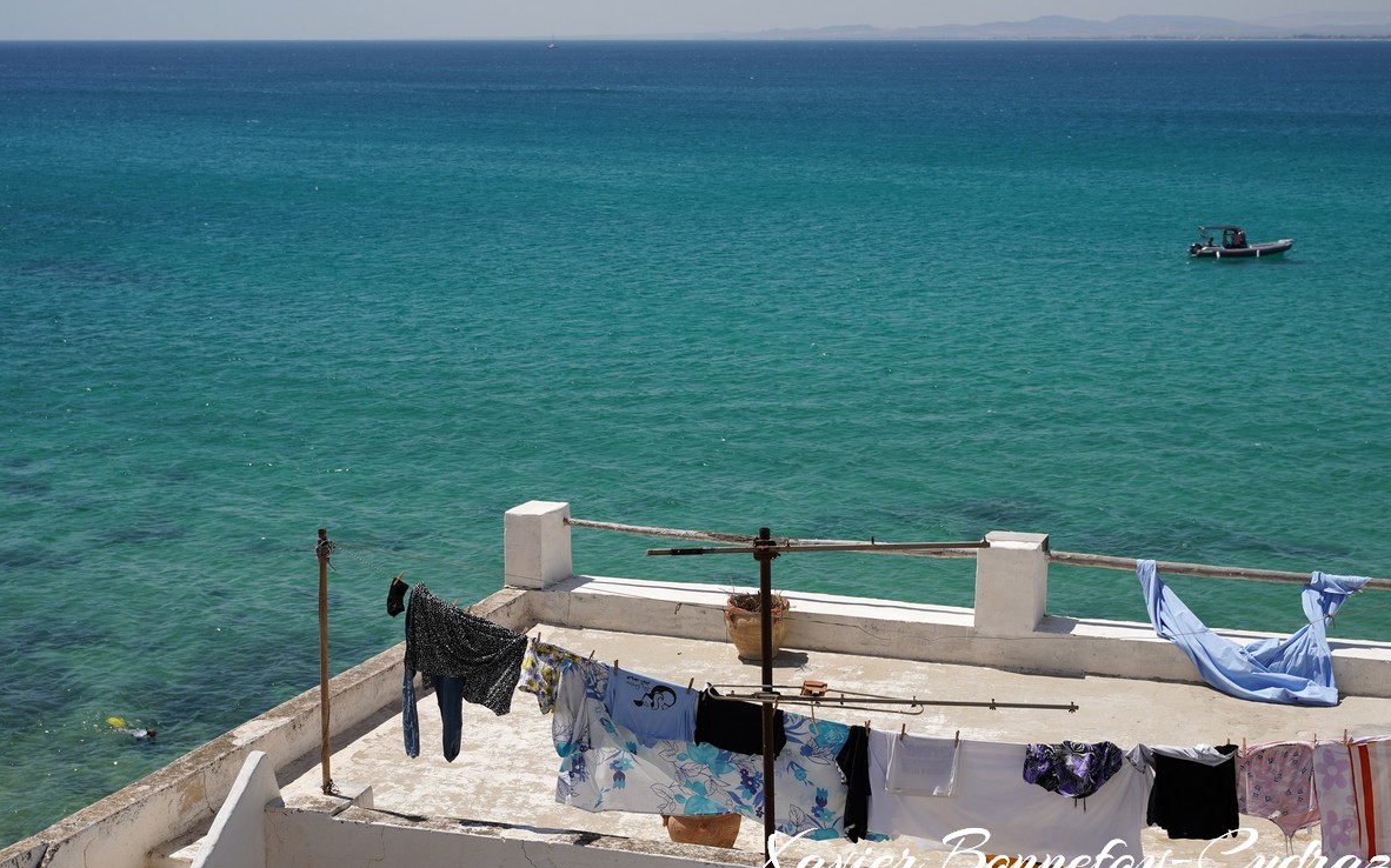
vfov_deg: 22.0
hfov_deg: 34.6
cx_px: 704
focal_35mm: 59
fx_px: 2236
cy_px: 439
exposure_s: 1/640
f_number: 8
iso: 100
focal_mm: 57
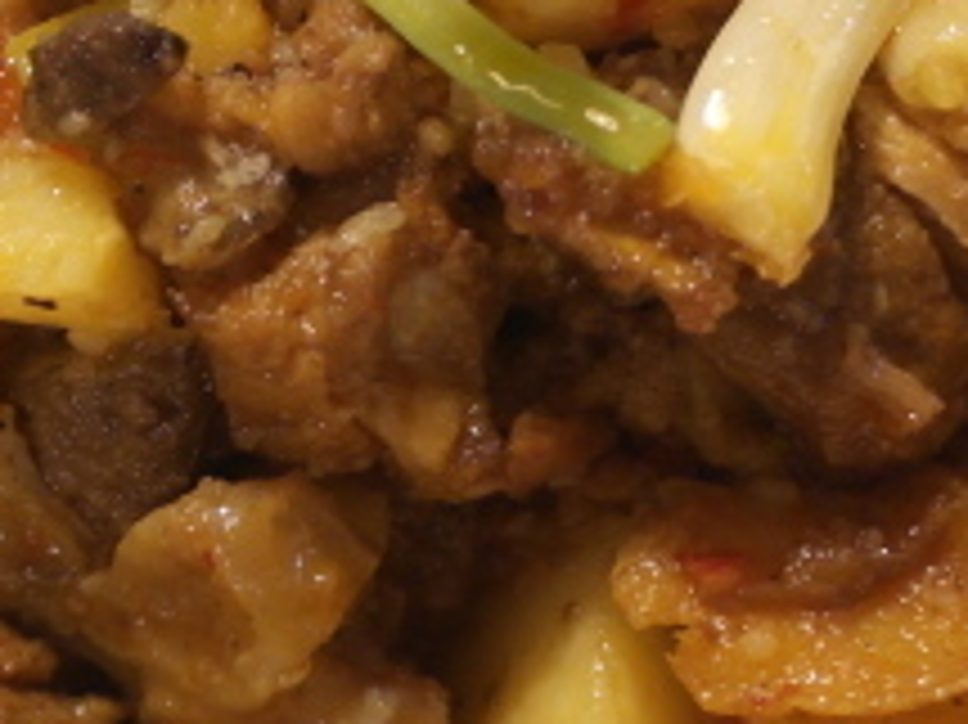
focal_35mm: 151
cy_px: 434
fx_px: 4220
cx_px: 297
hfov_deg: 13.1
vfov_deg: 9.8
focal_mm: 22
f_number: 3.5
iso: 800
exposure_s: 1/15
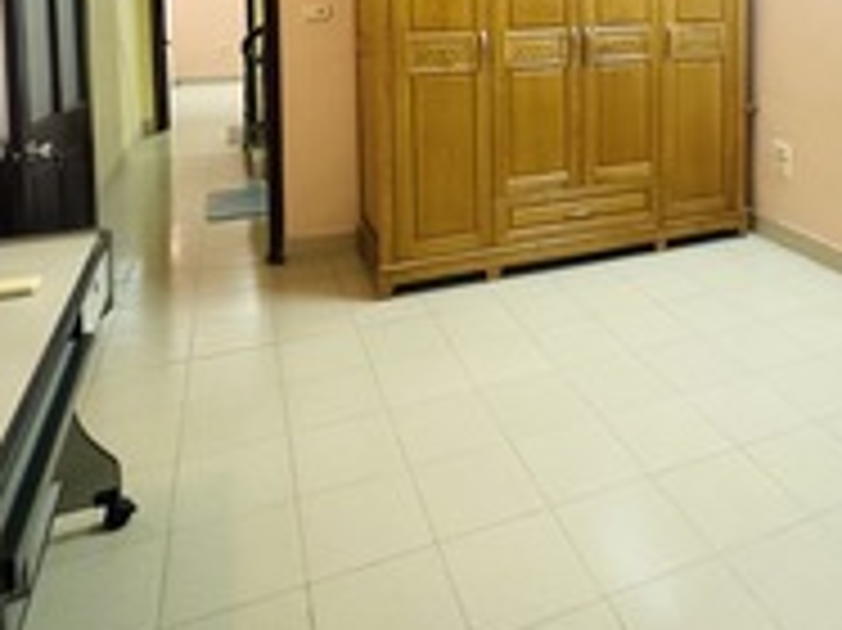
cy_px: 32
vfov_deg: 41.9
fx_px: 729
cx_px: 536
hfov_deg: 59.1
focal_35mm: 30
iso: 400
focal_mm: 2.22
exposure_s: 1/50
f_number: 2.2
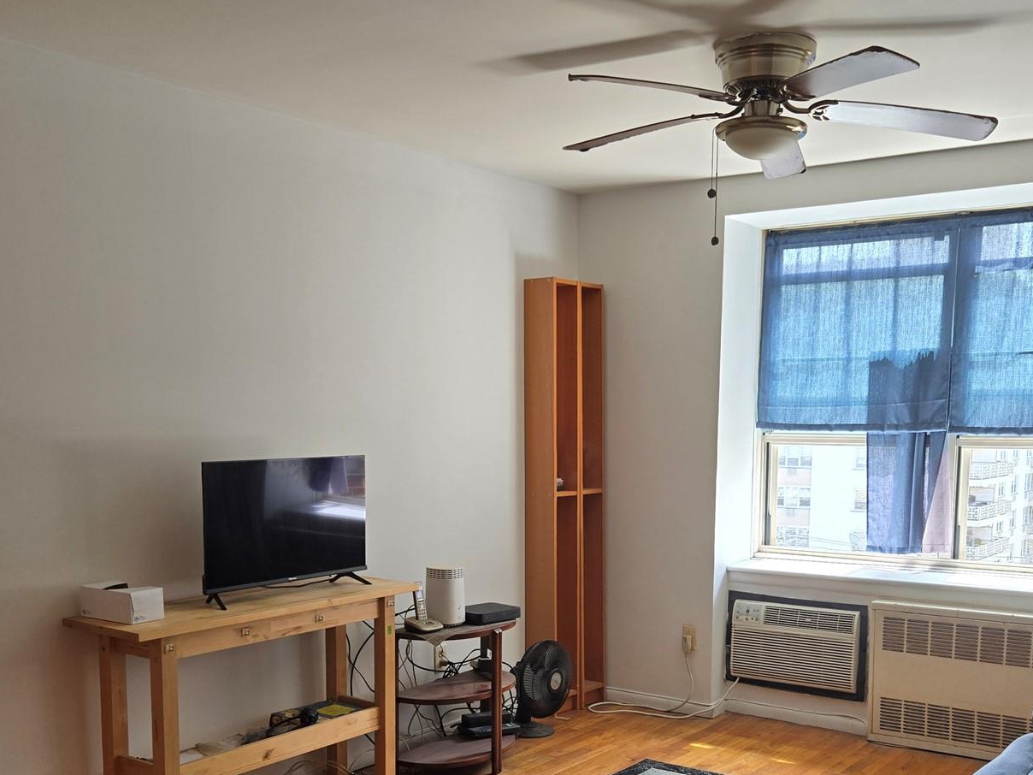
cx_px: 572
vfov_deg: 35.8
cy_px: 597
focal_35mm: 39
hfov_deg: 47.8
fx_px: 1164
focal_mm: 5.4
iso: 64
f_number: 1.8
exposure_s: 1/120
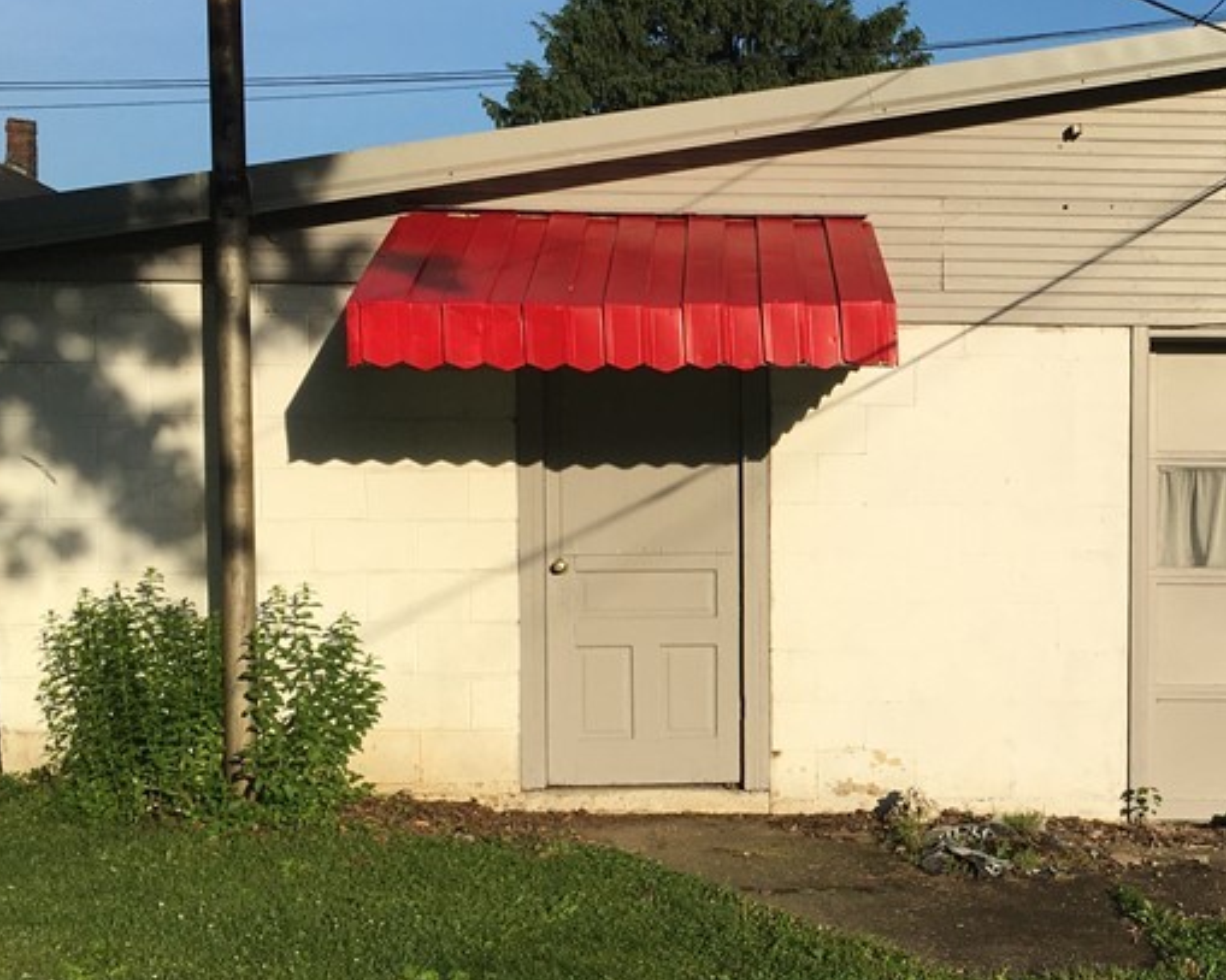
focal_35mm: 57
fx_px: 2068
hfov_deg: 31.8
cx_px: 1041
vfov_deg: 26.6
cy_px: 604
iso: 25
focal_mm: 4.15
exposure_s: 1/1923
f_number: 2.2
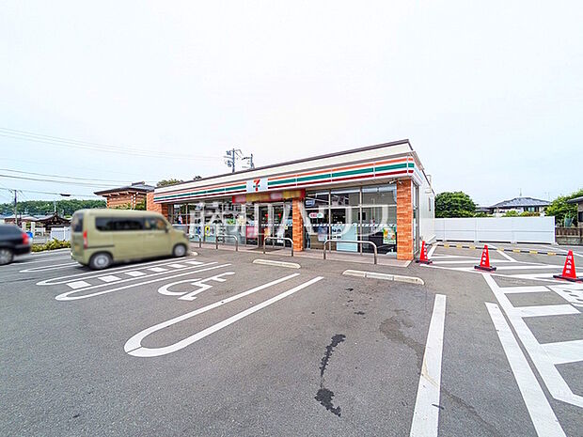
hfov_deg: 102.1
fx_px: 236
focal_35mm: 14
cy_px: 218
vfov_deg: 85.7
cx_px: 292
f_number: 2.2
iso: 51
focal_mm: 1.83
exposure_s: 1/891
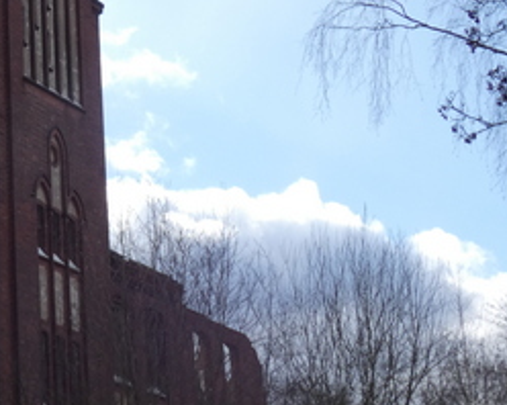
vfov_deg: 12.7
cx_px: -108
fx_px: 1814
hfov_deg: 15.3
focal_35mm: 121
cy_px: 96
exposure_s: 1/500
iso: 80
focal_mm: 8.6
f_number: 3.8
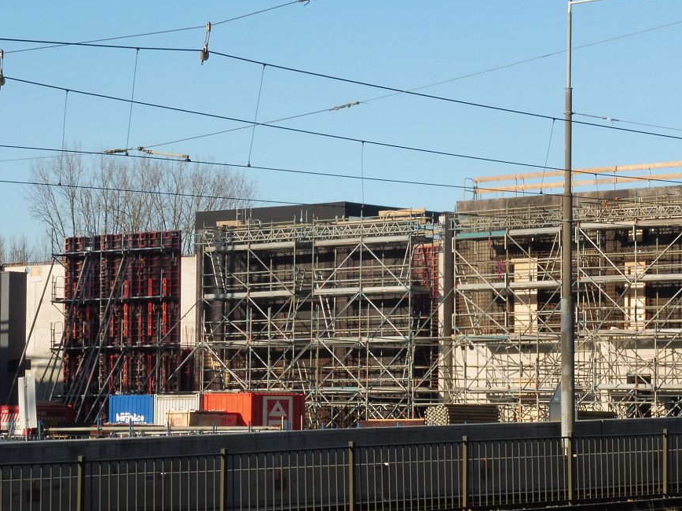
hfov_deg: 13.7
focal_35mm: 144
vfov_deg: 10.3
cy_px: 247
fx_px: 2836
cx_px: 392
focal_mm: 21.8
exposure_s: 1/250
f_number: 7.1
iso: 100
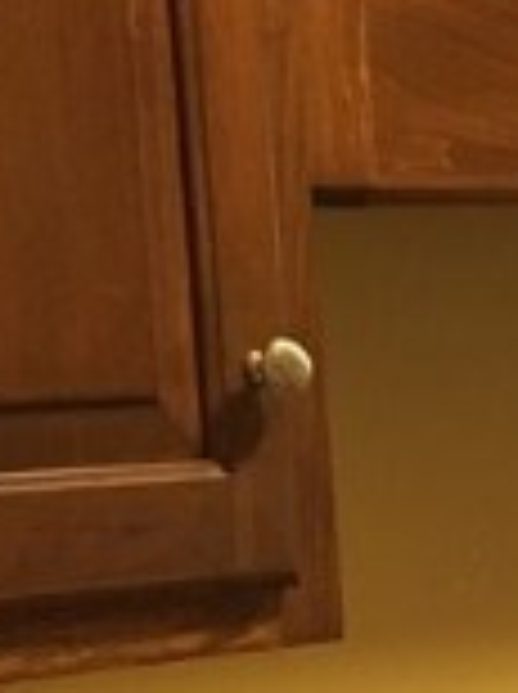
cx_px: 941
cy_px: 891
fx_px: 2901
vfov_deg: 13.2
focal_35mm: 145
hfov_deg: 9.7
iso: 100
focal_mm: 4.15
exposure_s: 1/10
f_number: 2.2
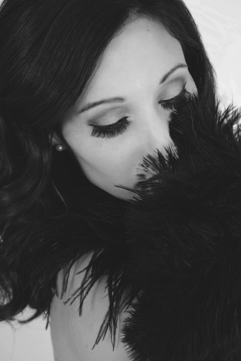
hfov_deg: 26.5
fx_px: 512
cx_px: 123
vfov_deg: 38.9
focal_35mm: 51
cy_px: 180
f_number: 8
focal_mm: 50
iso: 64
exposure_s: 1/80
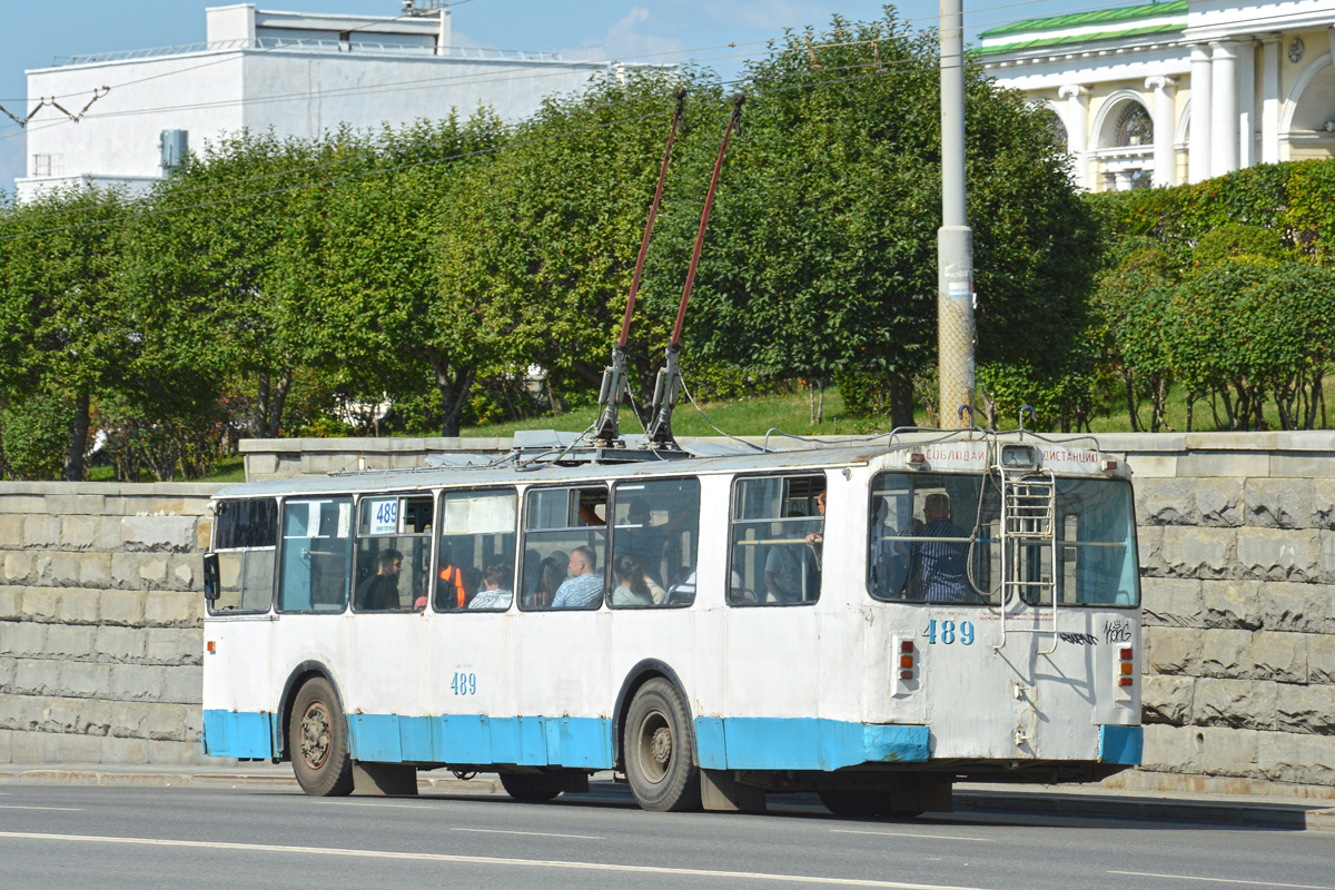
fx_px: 5117
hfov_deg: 14.9
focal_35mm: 138
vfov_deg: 9.9
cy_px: 445
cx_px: 668
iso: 100
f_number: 10
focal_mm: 92
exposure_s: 1/320
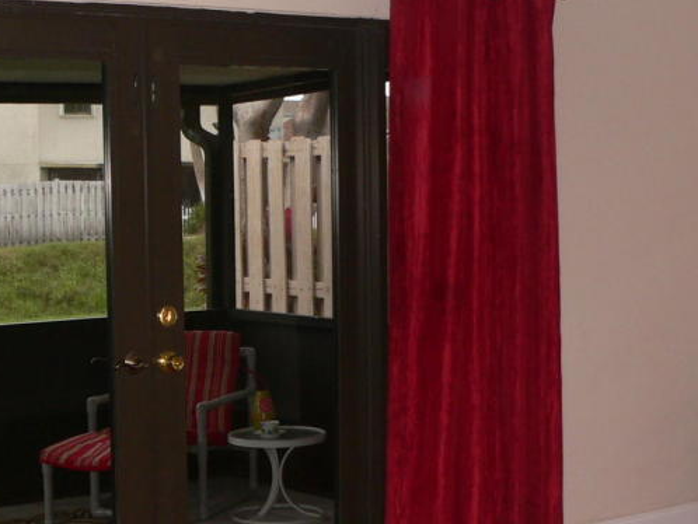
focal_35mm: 74
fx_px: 1493
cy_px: 333
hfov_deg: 26.0
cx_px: 182
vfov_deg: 19.9
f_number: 3.3
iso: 100
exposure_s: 1/60
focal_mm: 6
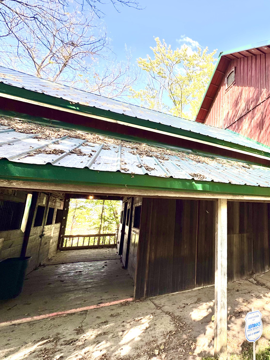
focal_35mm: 19
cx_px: 236
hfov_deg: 59.8
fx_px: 198
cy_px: 181
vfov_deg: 84.7
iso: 40
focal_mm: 2.22
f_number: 2.2
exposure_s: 1/198
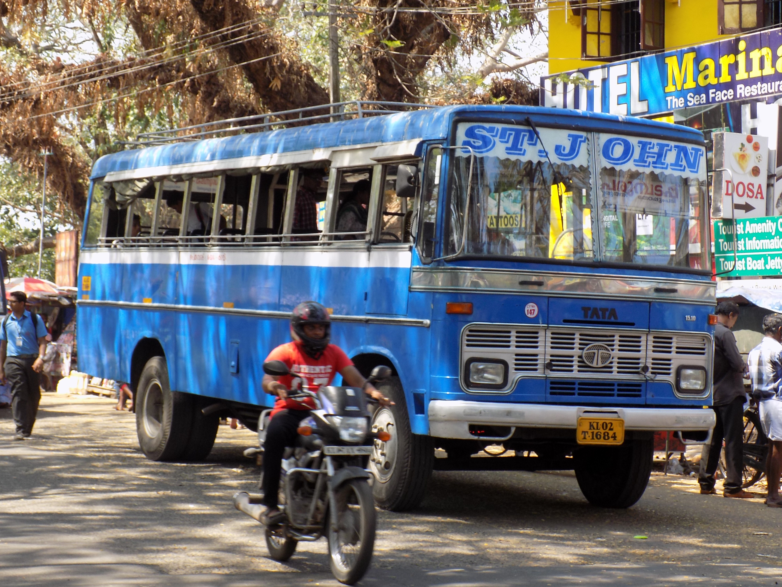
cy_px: 294
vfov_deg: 18.9
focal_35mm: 78
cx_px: 391
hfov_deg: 25.0
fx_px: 1762
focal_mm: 13.9
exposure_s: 1/125
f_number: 4.3
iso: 80
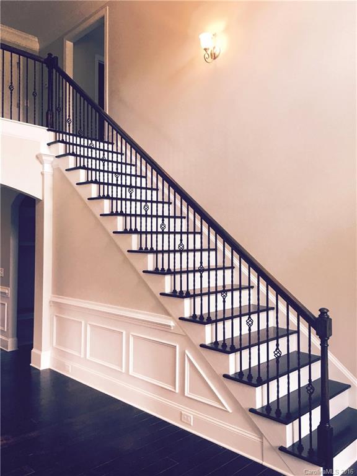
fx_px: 399
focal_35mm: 29
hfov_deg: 48.2
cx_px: 178
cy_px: 238
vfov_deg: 61.7
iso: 40
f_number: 2.2
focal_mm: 4.15
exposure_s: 1/30
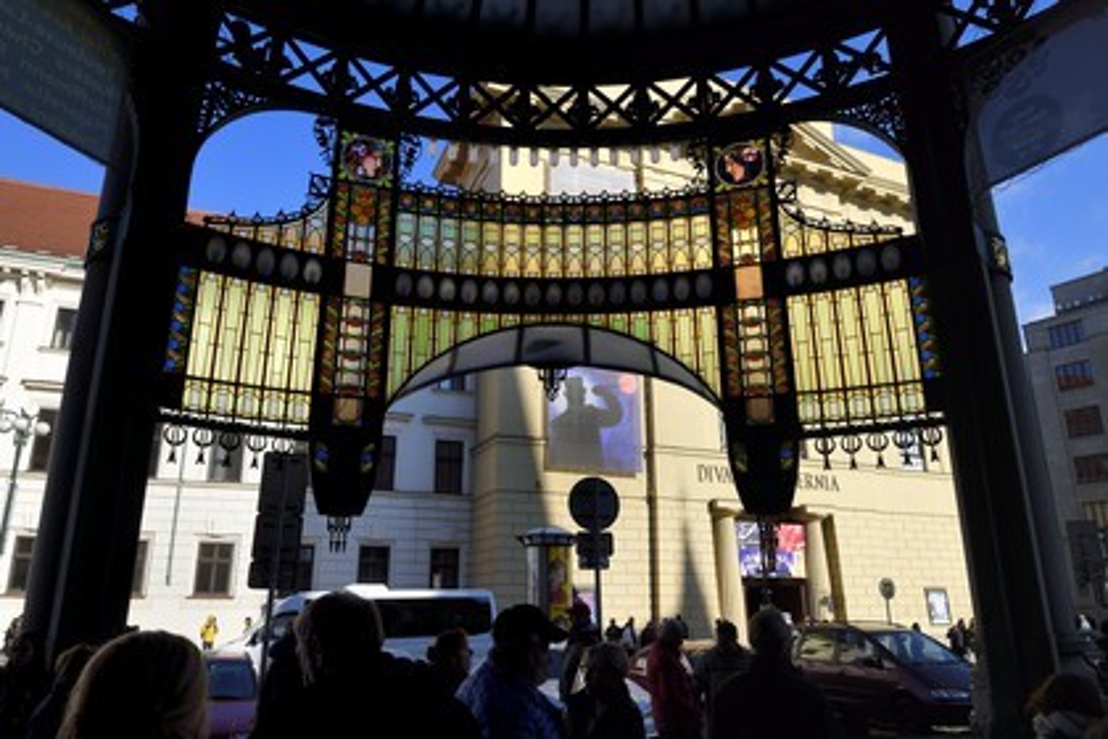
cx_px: 554
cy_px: 370
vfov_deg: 49.6
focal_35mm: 26
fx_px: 800
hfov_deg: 69.4
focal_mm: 26
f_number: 16
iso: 200
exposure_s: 1/160
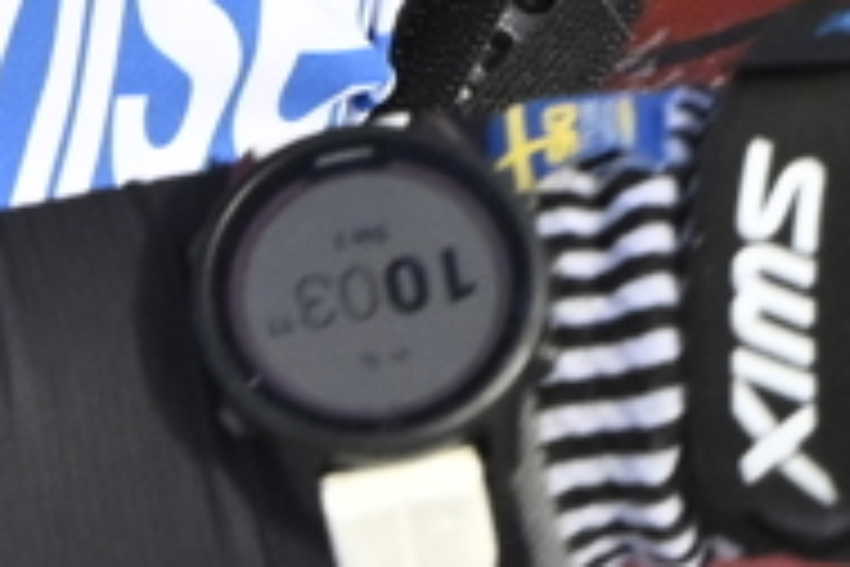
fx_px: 67924
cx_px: 810
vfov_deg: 0.5
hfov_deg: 0.7
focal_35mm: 2877
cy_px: -340
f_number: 9
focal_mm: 400
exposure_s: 1/1250
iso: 1000
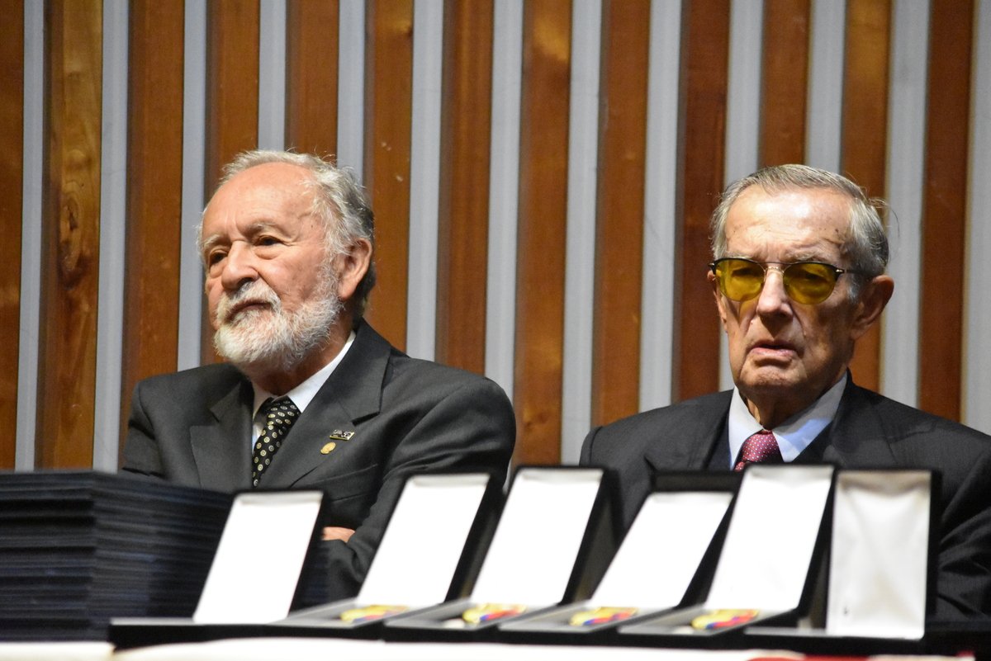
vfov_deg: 5.6
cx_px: 496
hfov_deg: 8.3
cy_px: 330
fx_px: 6815
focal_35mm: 248
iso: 12800
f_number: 5
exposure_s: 1/125
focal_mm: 165
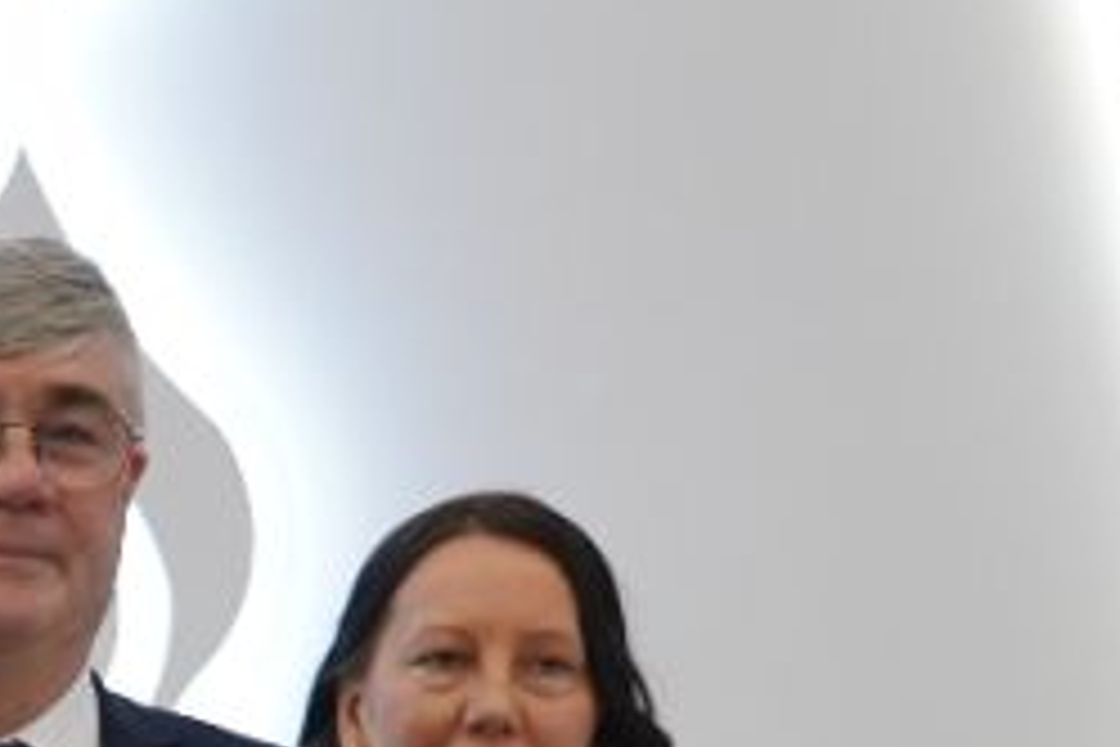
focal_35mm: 183
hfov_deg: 10.5
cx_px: -927
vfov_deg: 7.1
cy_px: 1820
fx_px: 5693
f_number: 4
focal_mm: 35
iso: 1250
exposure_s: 1/125
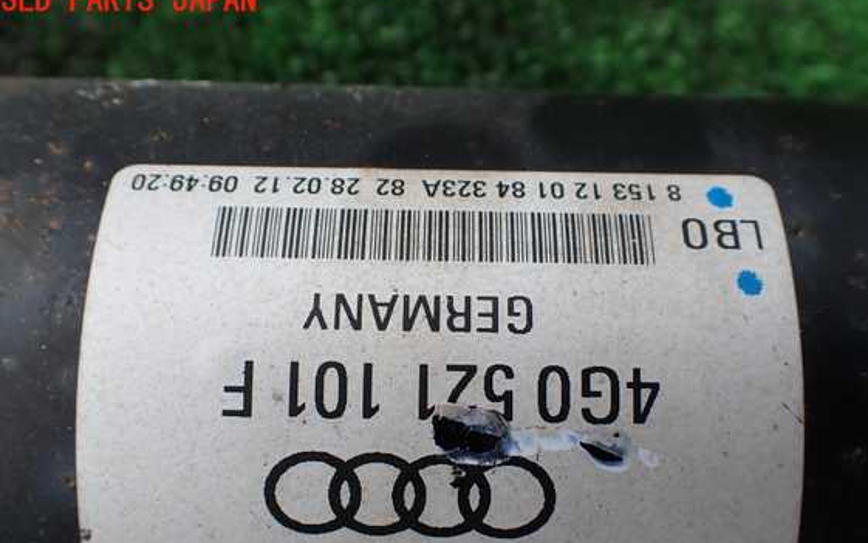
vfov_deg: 37.1
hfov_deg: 56.7
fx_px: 805
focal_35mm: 34
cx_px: 439
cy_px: 330
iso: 100
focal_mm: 5.4
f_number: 3.2
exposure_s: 1/250
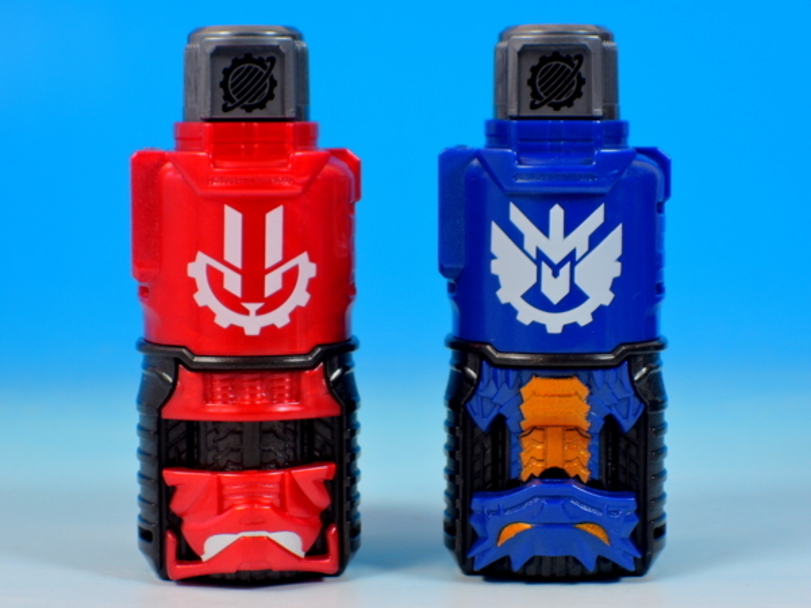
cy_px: 304
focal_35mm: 120
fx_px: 2811
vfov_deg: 12.3
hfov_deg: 16.4
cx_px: 406
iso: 80
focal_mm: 25.5
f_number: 6.3
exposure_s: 1.6
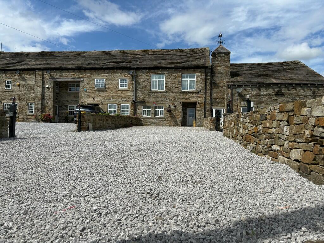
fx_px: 243
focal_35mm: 26
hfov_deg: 67.3
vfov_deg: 53.1
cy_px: 122
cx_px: 162
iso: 50
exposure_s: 1/5348
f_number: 1.6
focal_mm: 5.96
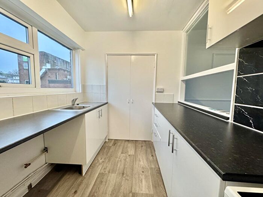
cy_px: 98
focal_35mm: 14
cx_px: 132
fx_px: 106
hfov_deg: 102.1
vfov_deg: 85.7
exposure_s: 1/100
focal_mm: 2.22
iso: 250
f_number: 2.2
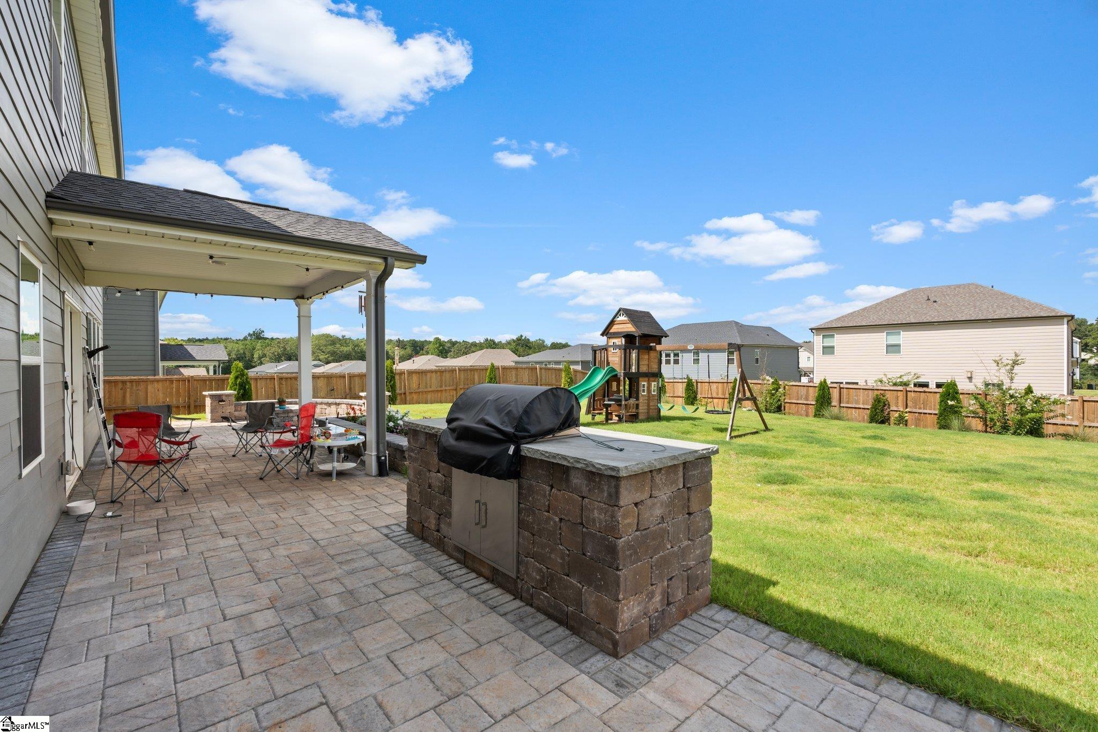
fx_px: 488
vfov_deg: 73.7
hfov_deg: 96.7
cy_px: 366
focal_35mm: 16
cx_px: 549
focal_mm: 16
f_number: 9
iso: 250
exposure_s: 1/125
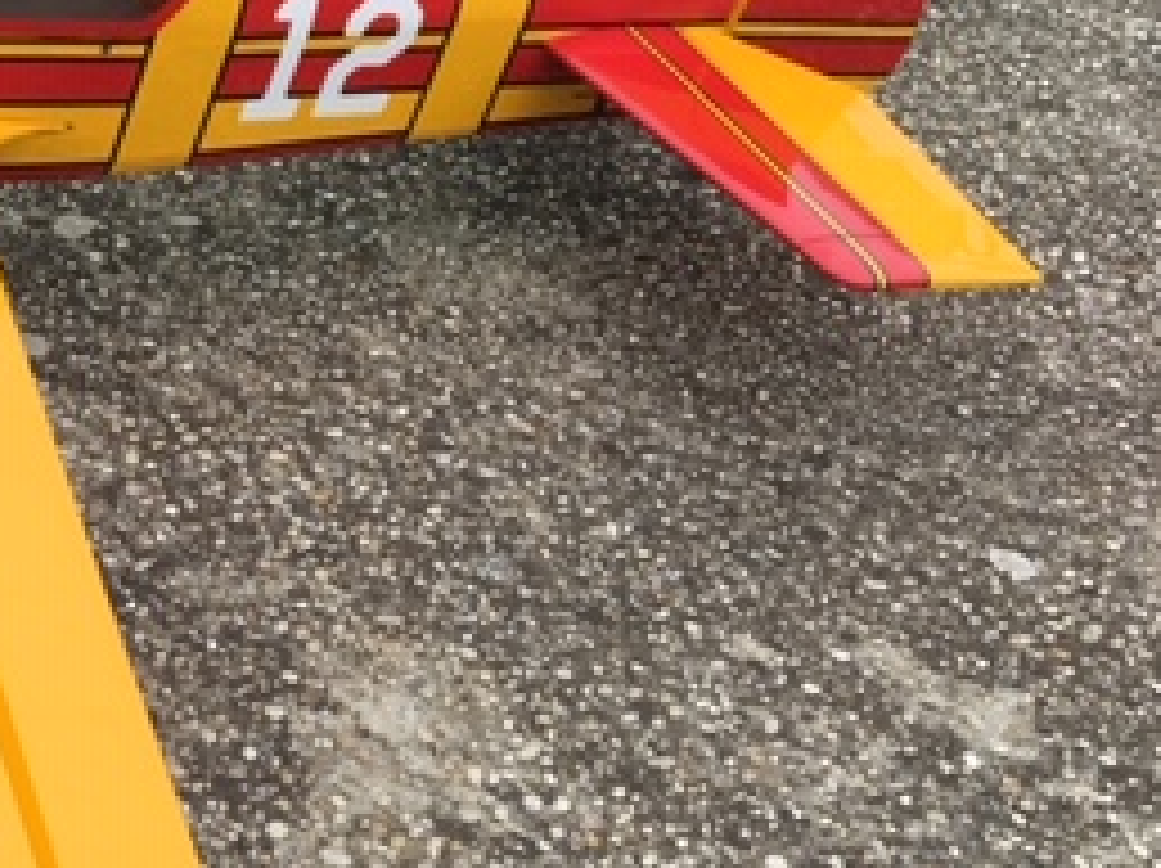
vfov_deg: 20.4
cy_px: 418
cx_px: -256
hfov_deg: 24.4
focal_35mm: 72
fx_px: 2413
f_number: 2.2
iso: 25
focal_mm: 4.15
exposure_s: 1/999
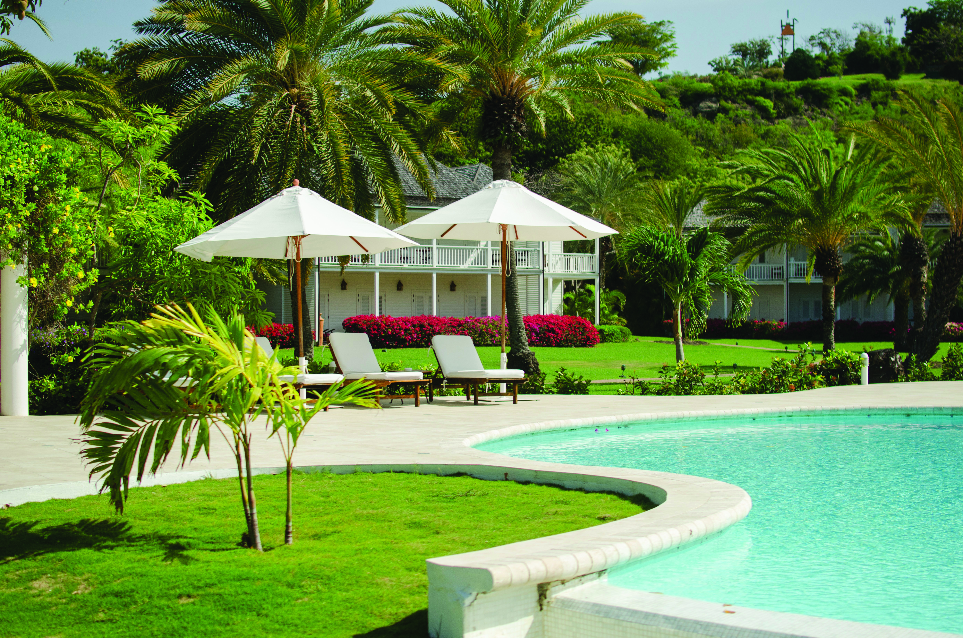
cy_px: 319
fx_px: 1401
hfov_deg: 37.9
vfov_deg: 25.6
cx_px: 482
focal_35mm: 52
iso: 200
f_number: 3.2
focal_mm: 35
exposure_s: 1/2000
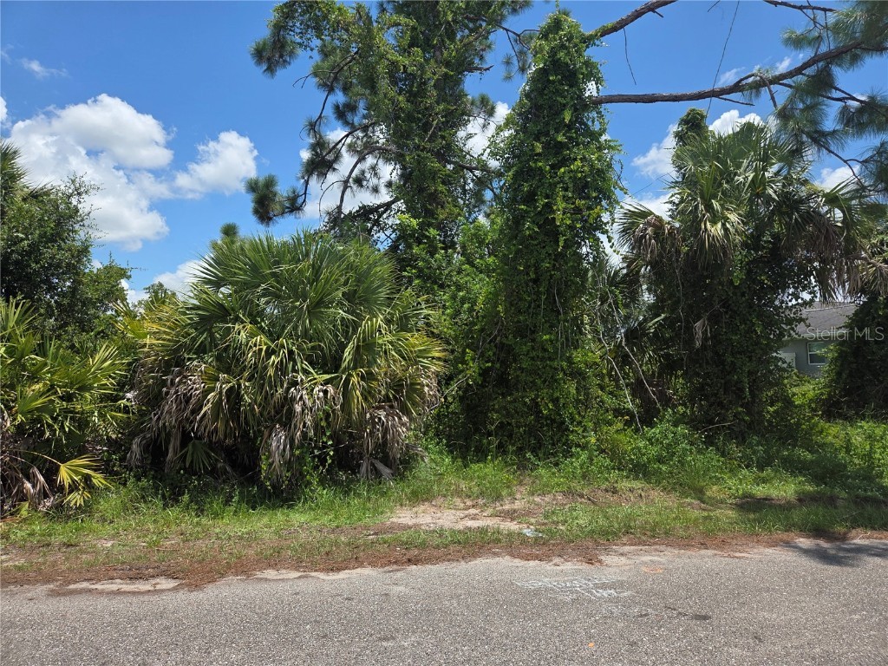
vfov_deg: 58.9
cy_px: 333
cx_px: 444
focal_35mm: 23
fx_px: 590
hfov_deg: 73.9
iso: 80
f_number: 1.8
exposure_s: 1/5004
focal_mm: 5.4
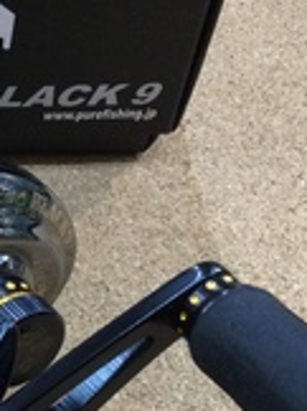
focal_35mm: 115
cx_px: -167
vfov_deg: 16.7
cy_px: 424
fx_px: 1363
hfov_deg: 12.2
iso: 64
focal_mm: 3.3
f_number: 2.4
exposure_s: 1/30
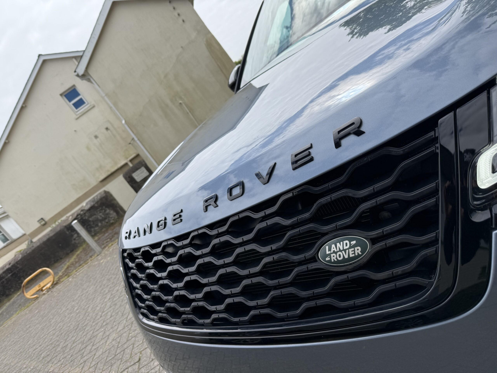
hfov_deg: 71.6
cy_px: 186
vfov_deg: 56.8
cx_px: 248
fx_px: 345
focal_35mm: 24
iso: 80
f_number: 1.78
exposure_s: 1/3953
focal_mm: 6.76
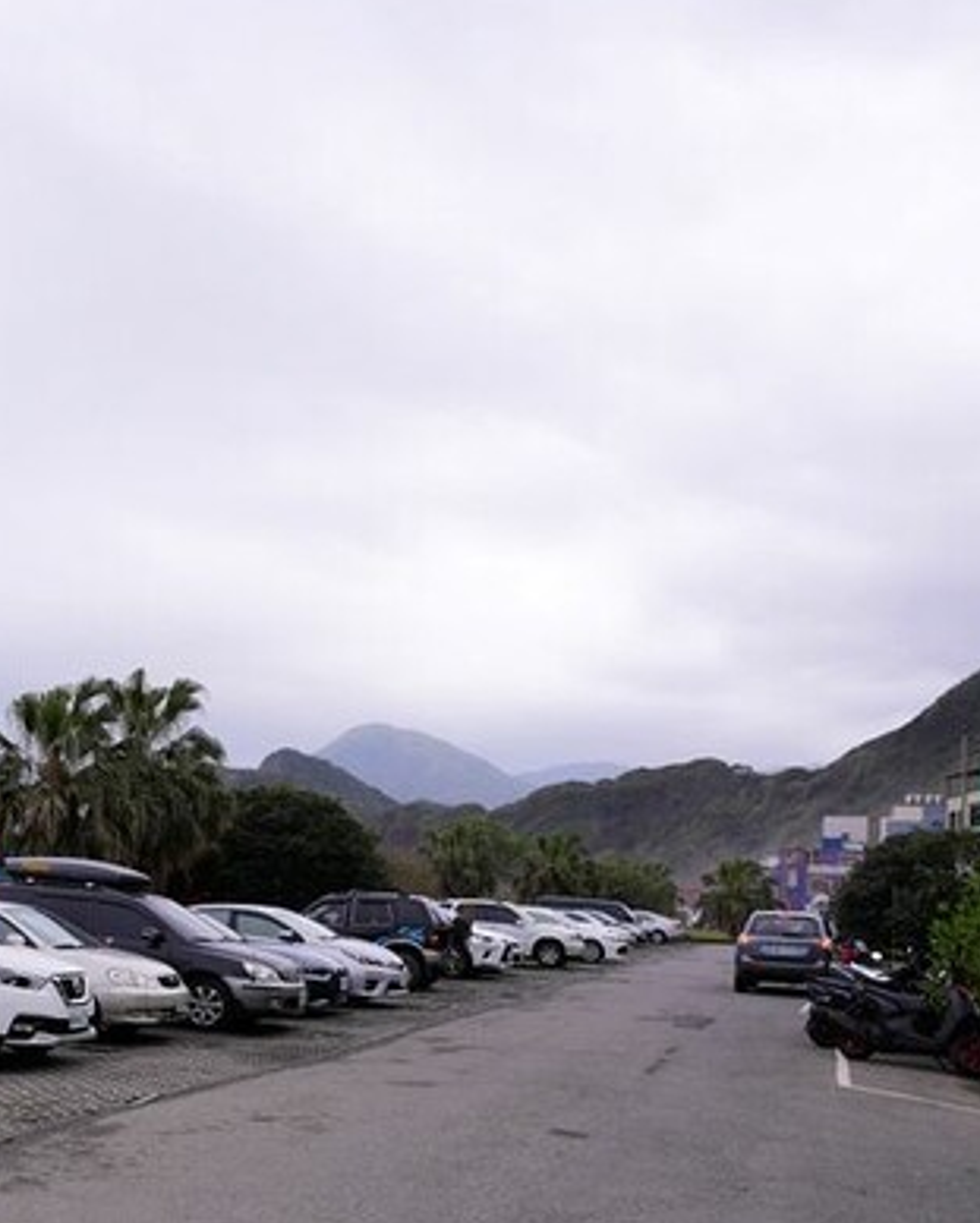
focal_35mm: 39
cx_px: -13
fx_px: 1412
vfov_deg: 46.1
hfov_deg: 34.6
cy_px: 816
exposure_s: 1/250
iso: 160
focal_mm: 19
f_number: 8
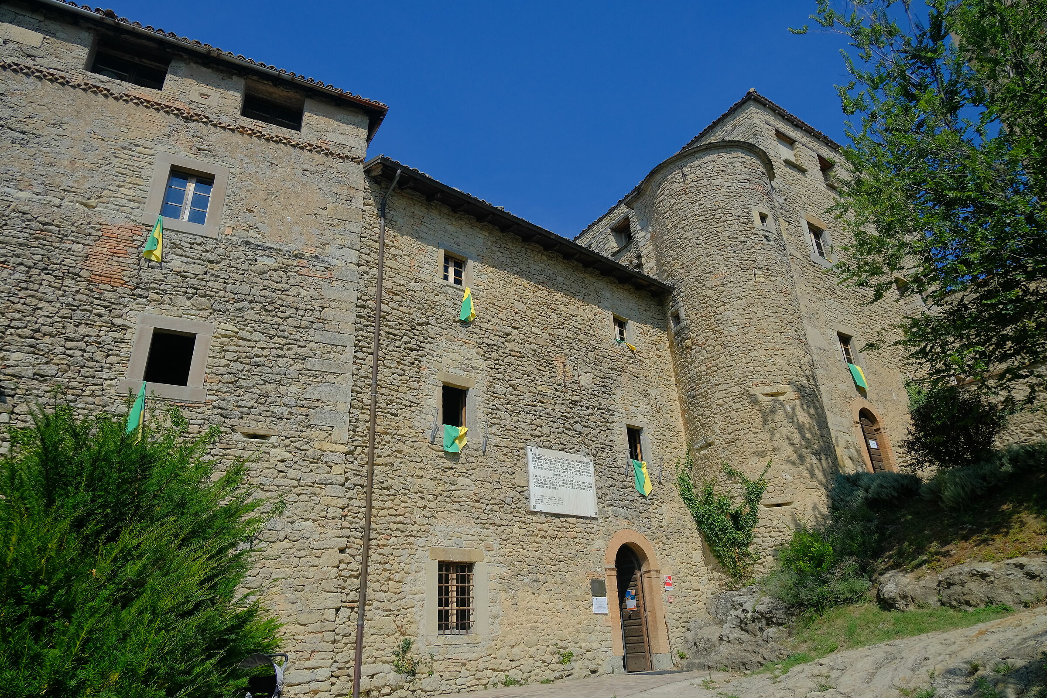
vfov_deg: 55.1
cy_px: 349
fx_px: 669
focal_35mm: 23
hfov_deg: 76.1
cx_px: 524
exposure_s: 1/480
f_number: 5.6
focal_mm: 15
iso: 320
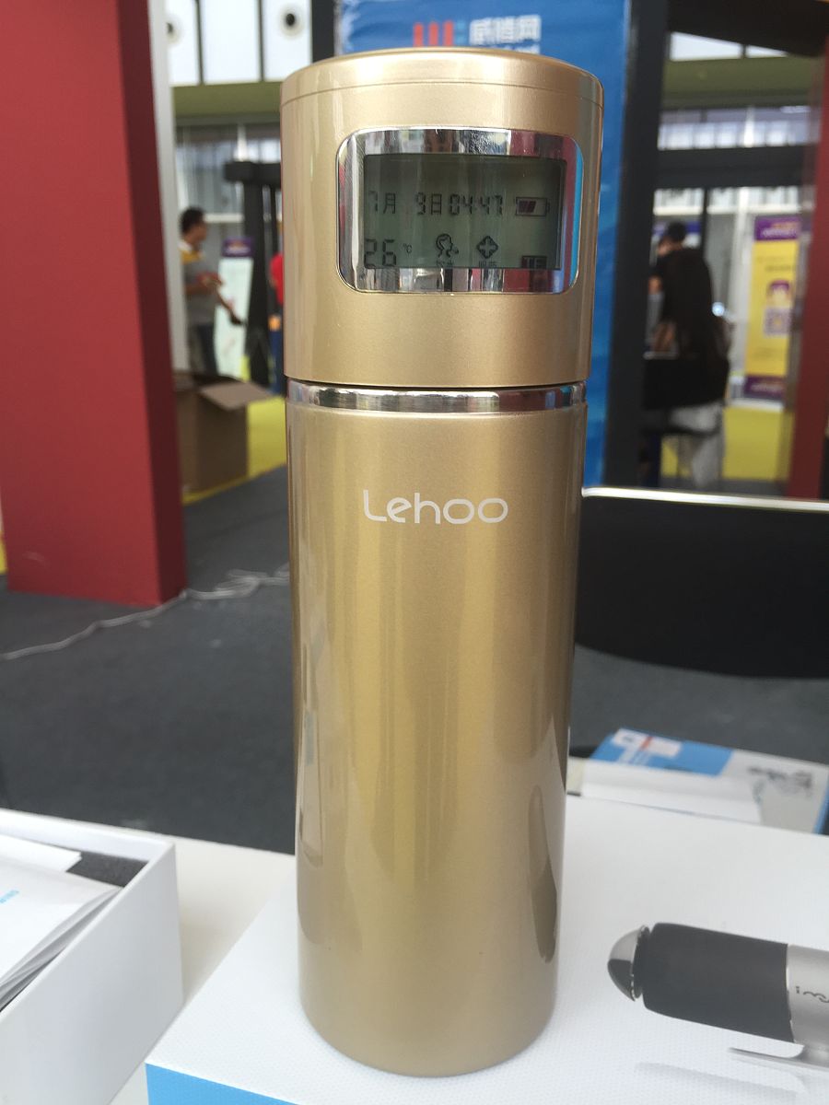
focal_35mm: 29
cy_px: 552
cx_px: 414
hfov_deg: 48.2
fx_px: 926
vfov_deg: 61.7
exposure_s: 1/60
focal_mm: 4.15
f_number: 2.2
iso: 32
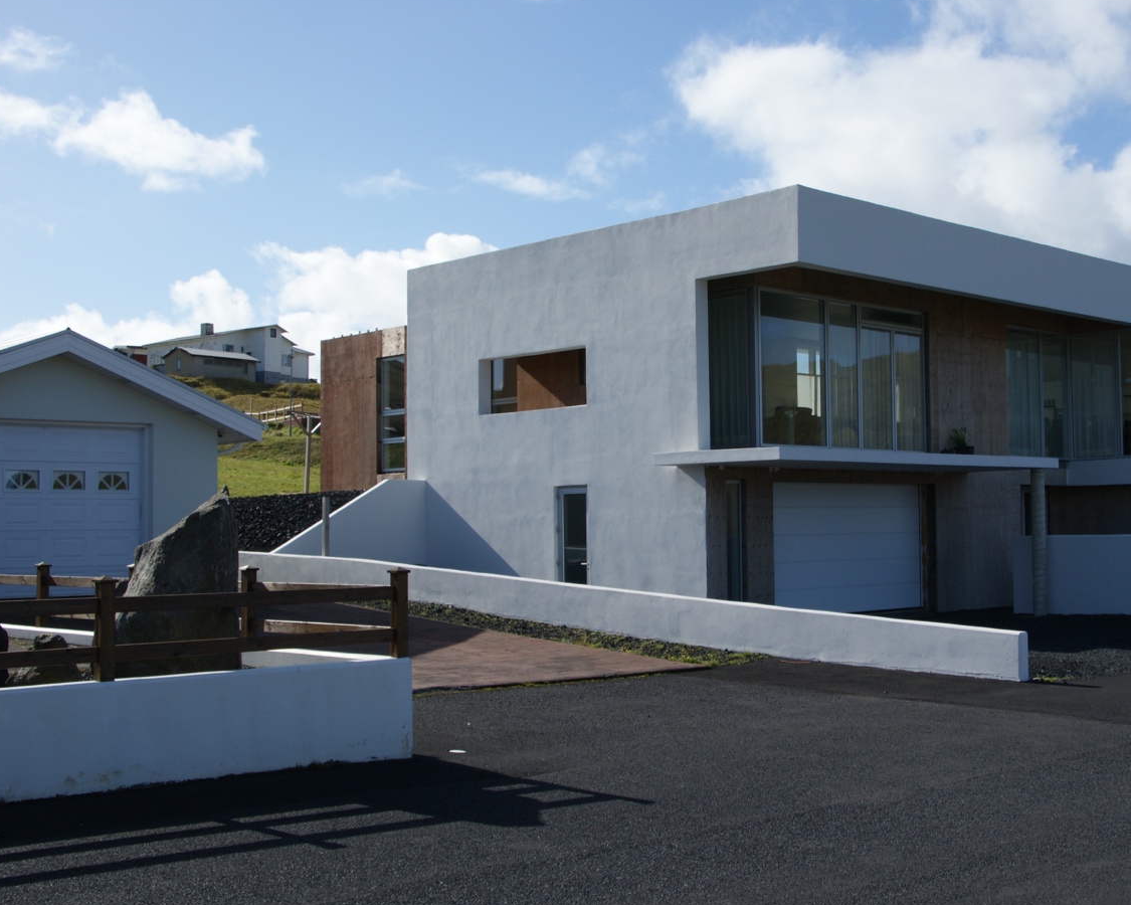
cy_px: 447
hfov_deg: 41.9
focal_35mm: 44
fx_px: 1473
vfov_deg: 34.1
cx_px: 665
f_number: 10
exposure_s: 1/200
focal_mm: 22
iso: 100
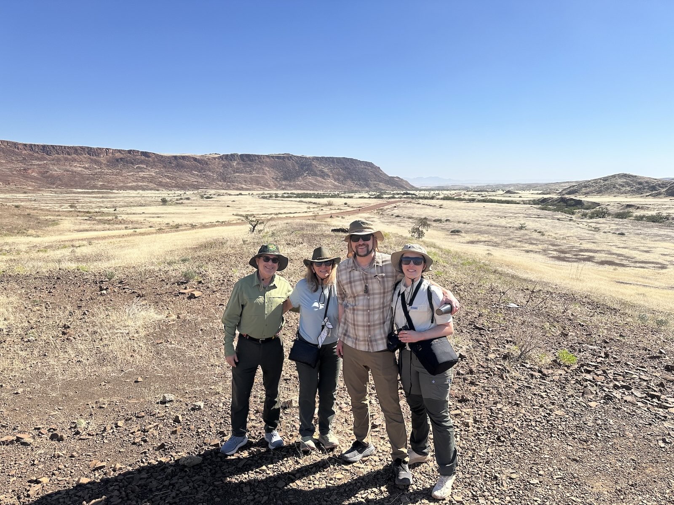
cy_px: 252
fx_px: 467
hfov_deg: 71.6
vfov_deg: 56.8
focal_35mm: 24
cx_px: 337
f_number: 1.78
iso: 80
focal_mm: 6.86
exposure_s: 1/5000
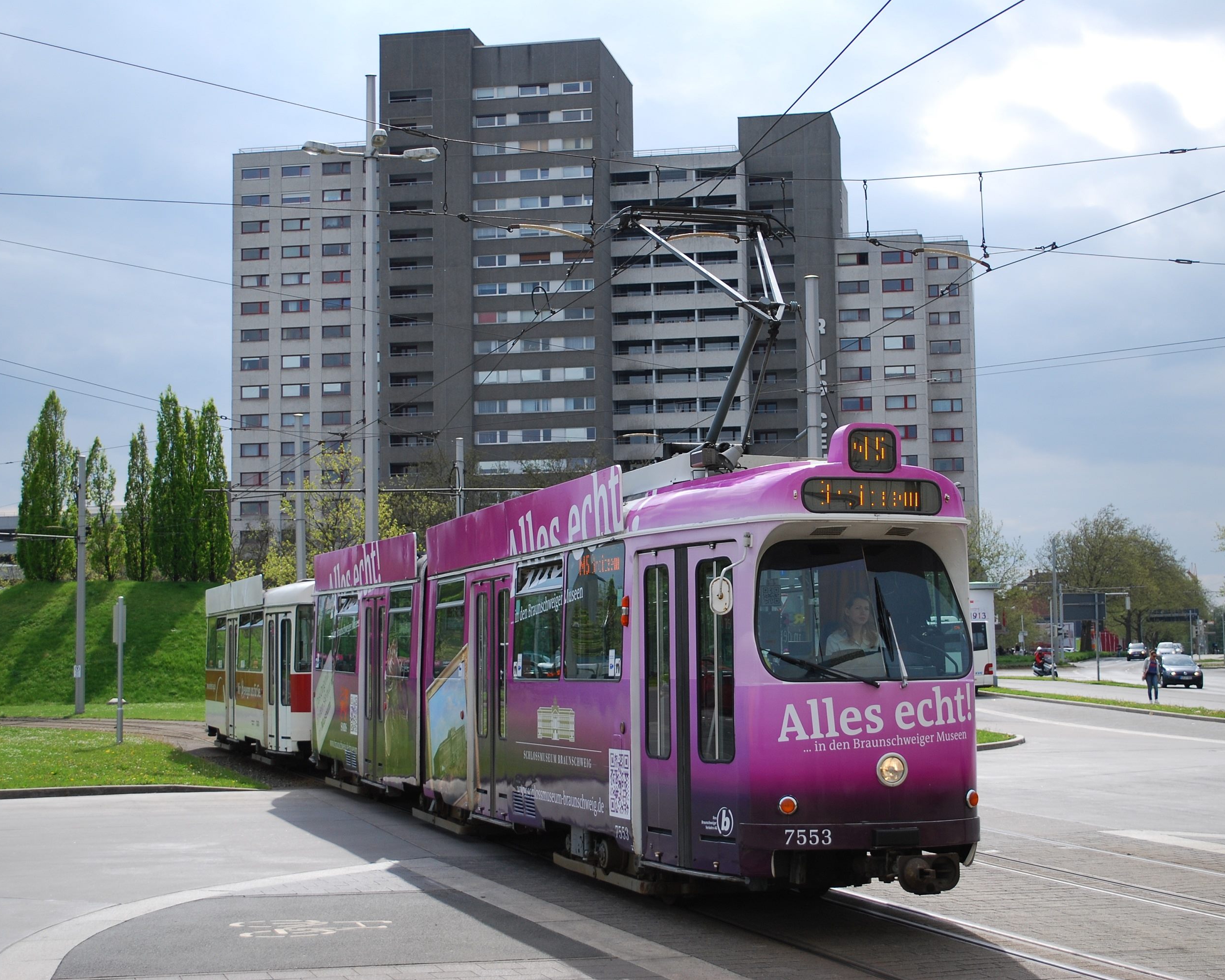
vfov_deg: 28.1
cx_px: 680
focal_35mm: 54
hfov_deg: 34.7
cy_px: 490
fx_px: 1958
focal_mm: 32
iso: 200
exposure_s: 1/800
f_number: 5
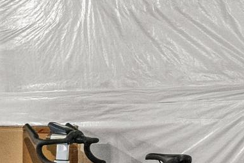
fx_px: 874
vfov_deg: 10.6
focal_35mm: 129
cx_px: -309
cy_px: 118
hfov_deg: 12.9
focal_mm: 16
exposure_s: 1/2
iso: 800
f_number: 9
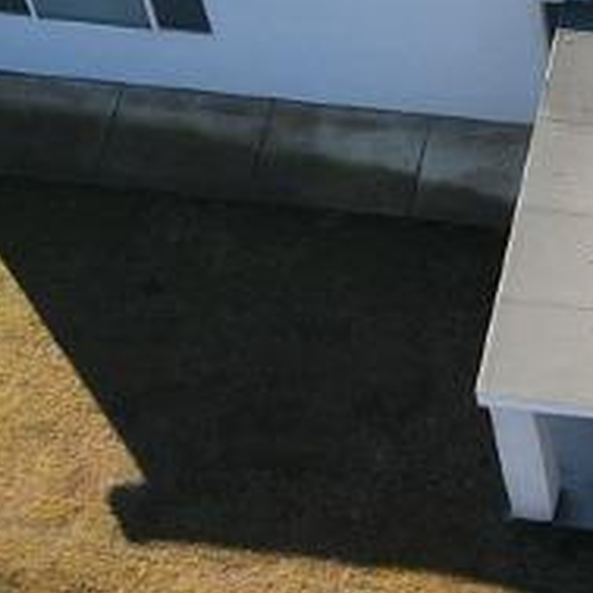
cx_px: 922
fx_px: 3256
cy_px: -102
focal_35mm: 168
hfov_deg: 10.0
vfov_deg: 10.3
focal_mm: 4.5
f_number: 2.8
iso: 100
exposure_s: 1/240
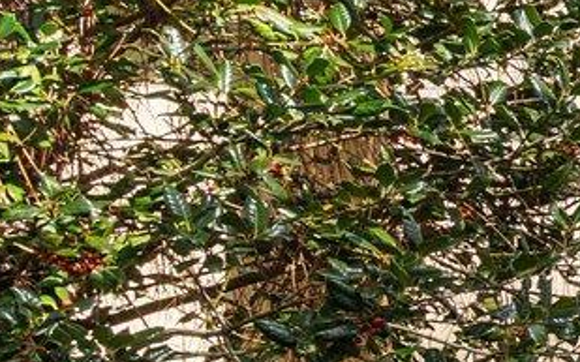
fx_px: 1707
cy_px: 277
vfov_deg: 12.1
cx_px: 1811
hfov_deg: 10.9
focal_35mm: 108
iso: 400
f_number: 8
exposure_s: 1/250
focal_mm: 16
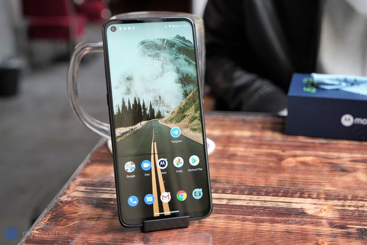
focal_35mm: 53
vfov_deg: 25.5
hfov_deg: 37.5
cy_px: 122
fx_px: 540
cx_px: 184
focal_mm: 53
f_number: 5.6
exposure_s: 1/250
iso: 2000
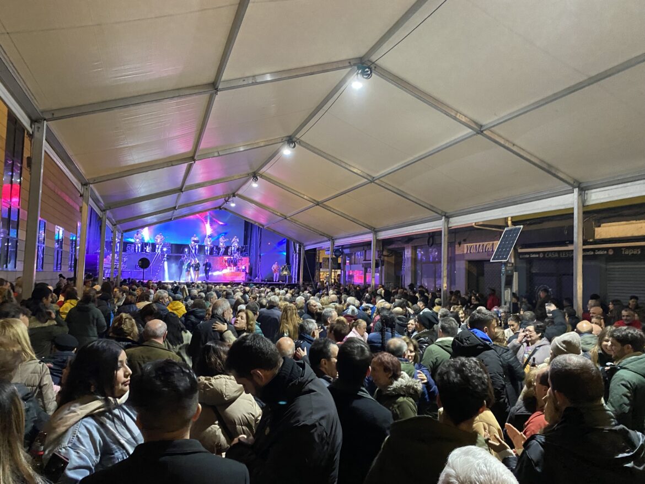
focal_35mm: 26
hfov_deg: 67.3
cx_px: 322
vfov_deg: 53.1
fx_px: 485
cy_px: 242
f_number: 1.8
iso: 640
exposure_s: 1/25
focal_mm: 4.25
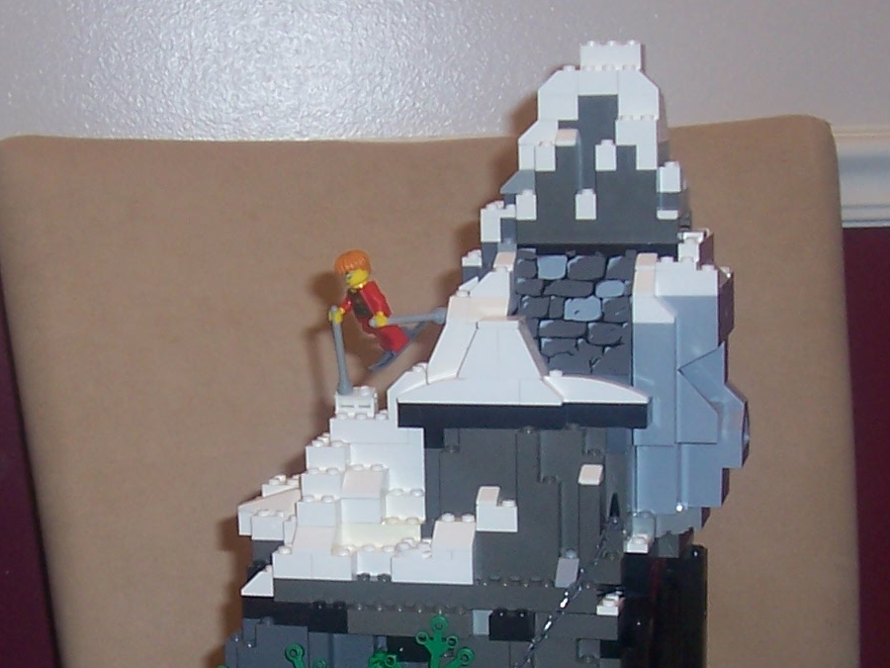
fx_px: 2237
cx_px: 358
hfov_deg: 22.5
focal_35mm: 87
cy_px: 548
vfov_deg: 16.8
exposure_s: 1/60
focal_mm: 5.6
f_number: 2.7
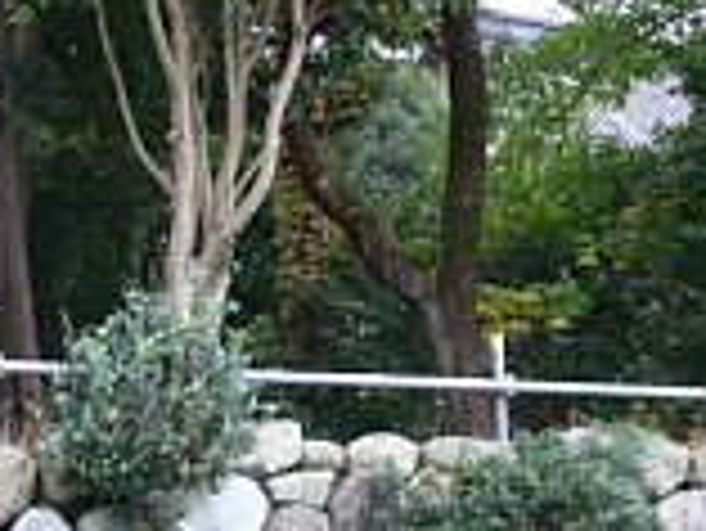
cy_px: 414
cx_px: 364
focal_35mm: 89
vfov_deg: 16.5
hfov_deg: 22.0
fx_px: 1817
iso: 100
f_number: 2.8
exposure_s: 1/30
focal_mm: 7.4
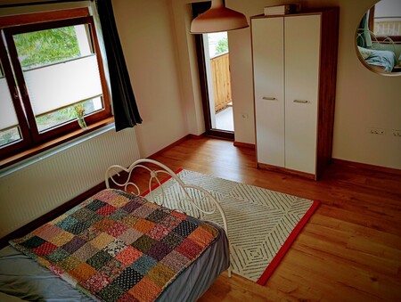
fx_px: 325
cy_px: 151
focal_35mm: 28
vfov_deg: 49.9
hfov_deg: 63.4
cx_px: 200
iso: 79
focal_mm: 4.25
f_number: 1.8
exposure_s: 1/50
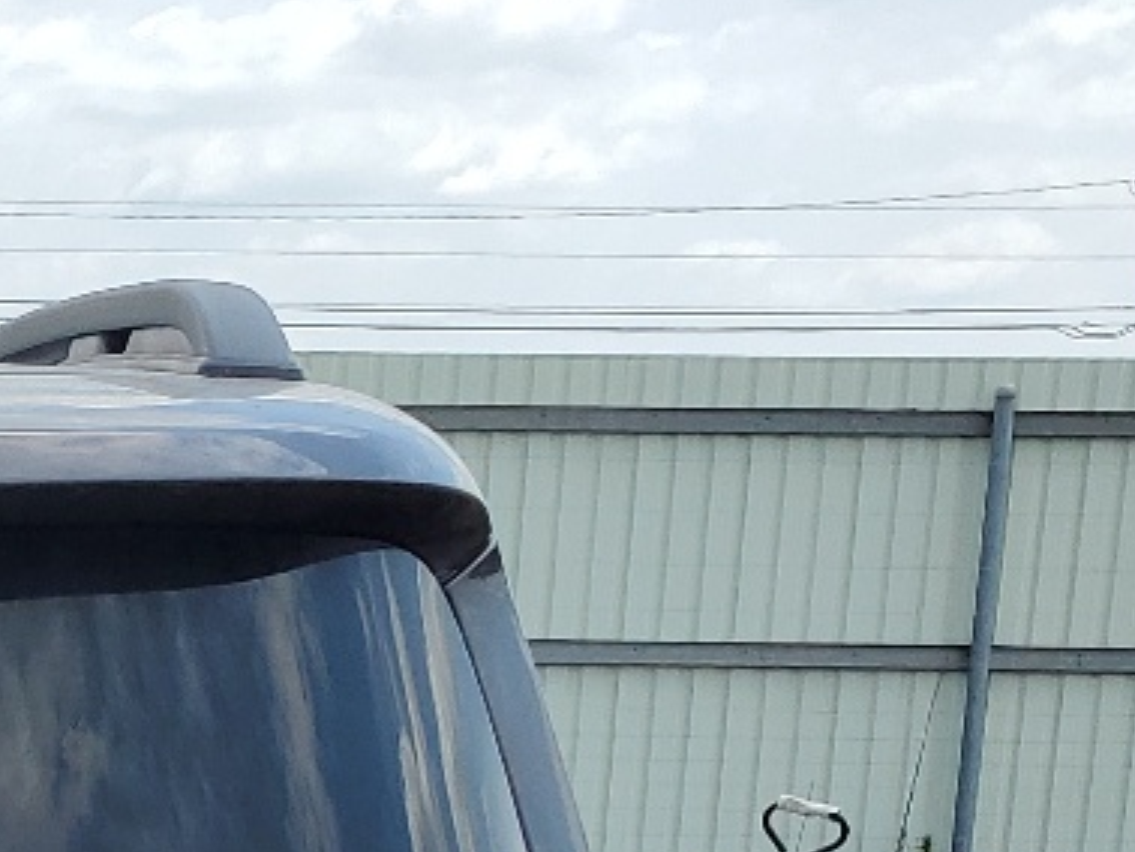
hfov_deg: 16.0
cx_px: -709
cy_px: 1491
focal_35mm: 110
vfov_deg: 12.4
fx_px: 3609
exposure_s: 1/2500
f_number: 1.5
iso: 50
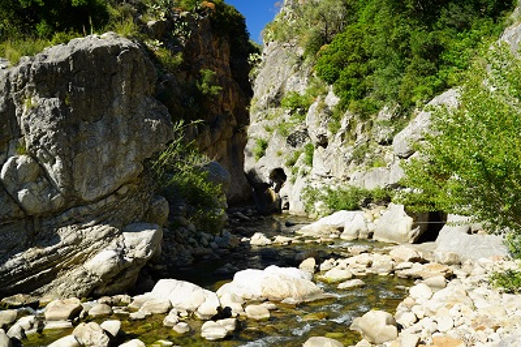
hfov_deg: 48.5
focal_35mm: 40
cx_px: 260
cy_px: 174
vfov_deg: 33.3
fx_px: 578
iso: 100
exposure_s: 1/100
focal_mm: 40
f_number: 6.3
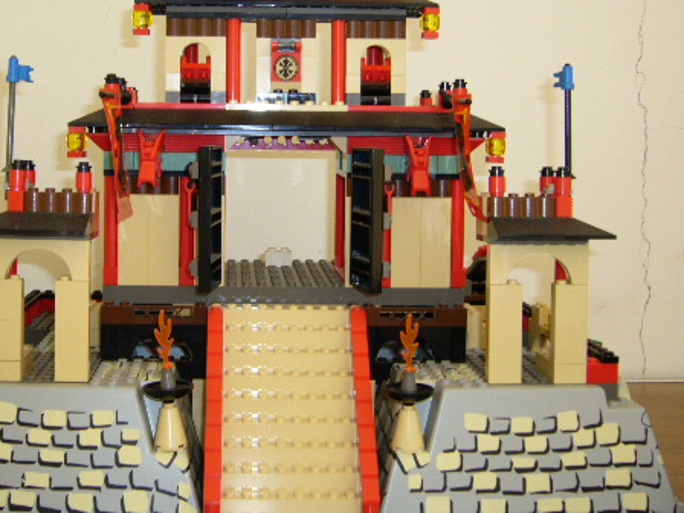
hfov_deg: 38.0
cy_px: 176
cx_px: 263
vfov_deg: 28.9
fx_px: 988
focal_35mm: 50
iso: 100
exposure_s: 1/13
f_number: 2.8
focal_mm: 5.8
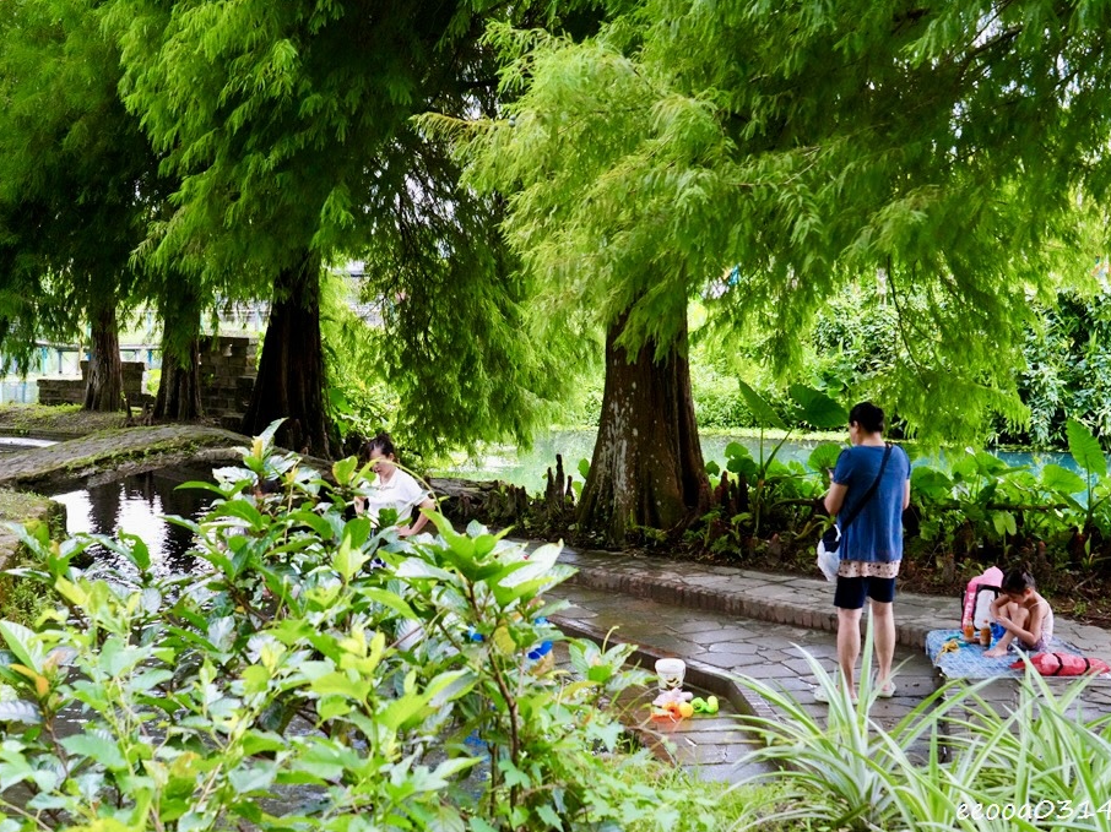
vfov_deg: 29.1
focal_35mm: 50
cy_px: 417
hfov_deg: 38.2
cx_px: 498
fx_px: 1604
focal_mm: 46
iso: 6400
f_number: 8
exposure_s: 1/640
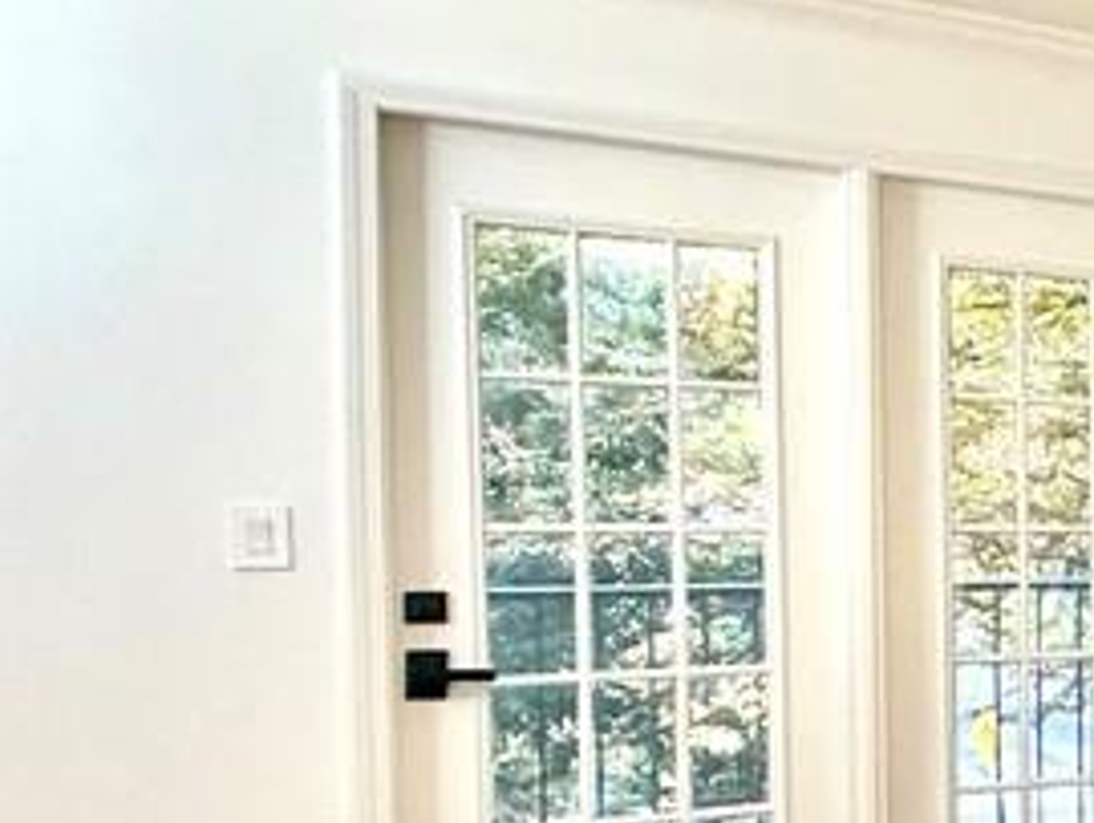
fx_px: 1676
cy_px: 572
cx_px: 1941
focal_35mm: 53
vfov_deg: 27.3
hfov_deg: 22.4
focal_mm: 2.22
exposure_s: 1/99
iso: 320
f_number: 2.2
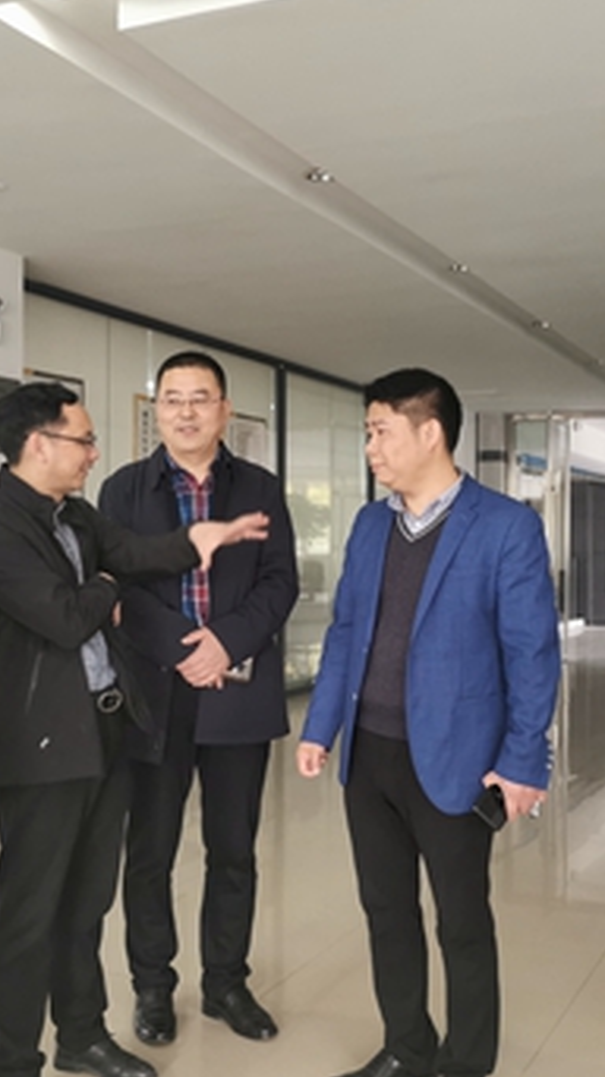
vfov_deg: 47.4
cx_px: 309
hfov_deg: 27.7
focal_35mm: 43
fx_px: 1228
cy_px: 543
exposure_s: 1/50
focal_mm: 5.56
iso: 200
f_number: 1.6
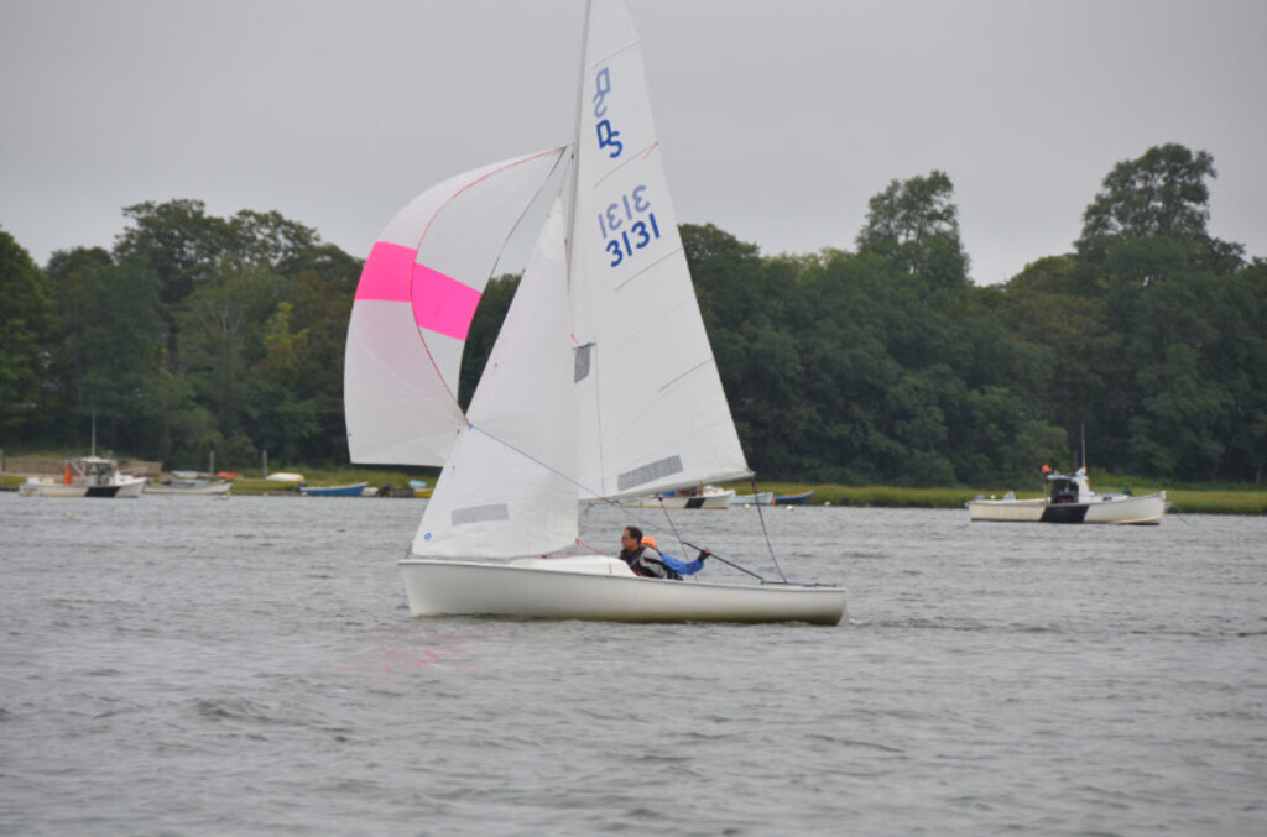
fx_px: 8951
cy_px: 418
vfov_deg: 5.4
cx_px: 634
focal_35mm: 255
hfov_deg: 8.1
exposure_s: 1/640
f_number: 6.3
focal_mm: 170
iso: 200
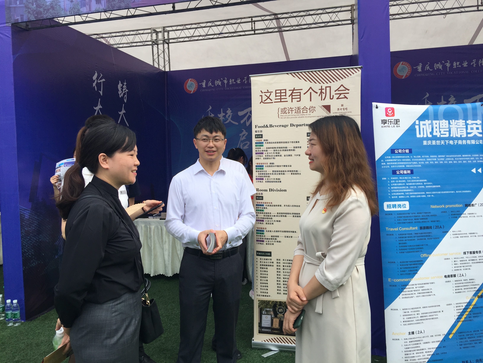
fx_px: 405
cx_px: 242
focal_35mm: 29
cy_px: 182
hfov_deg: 61.7
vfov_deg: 48.2
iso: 32
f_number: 2.2
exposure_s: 1/1319
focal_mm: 4.15
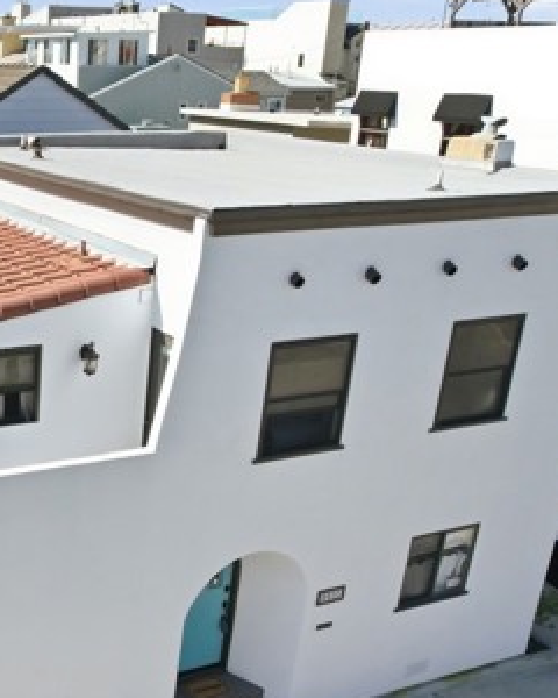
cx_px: -77
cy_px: 397
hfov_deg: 30.1
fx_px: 908
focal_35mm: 44
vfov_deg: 41.9
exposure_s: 1/1500
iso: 100
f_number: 2.8
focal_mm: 8.4
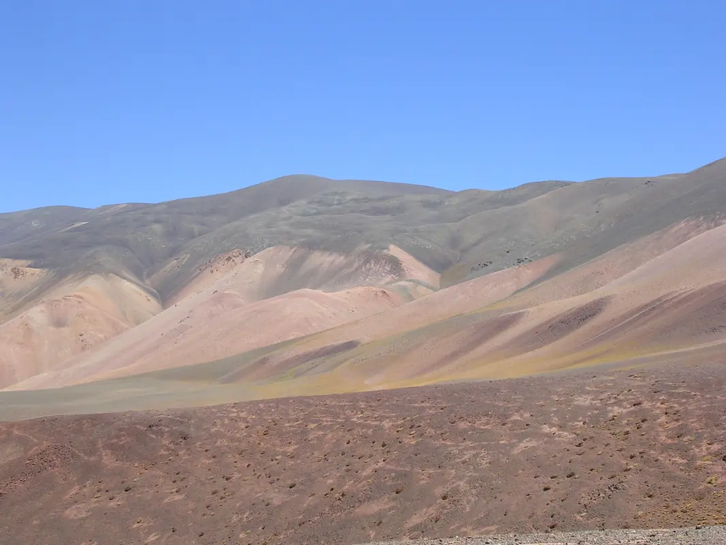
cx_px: 363
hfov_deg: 24.1
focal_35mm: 81
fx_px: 1699
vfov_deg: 18.2
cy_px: 272
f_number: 4
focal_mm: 12.3
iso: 50
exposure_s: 1/484
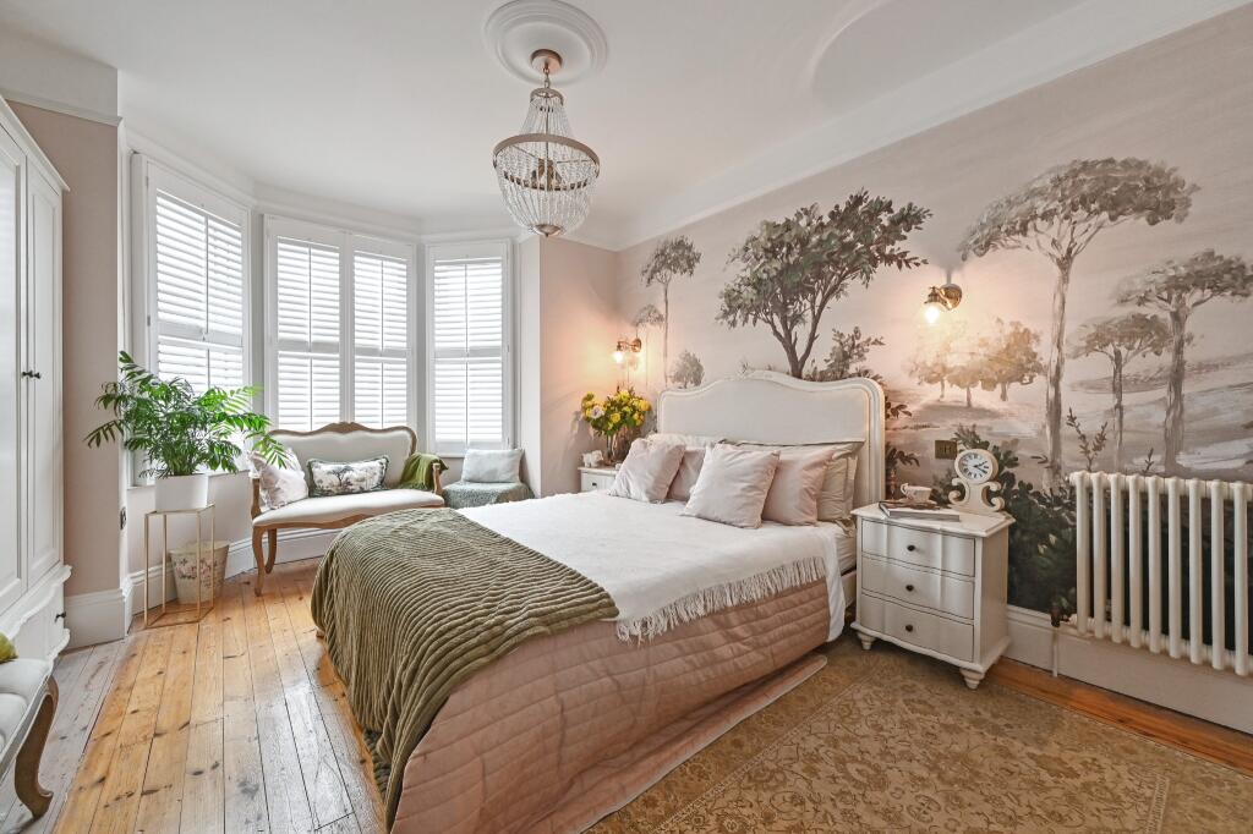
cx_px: 626
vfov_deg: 81.2
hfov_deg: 104.3
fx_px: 487
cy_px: 417
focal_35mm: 14
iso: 400
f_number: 8
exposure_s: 1/10
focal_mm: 14
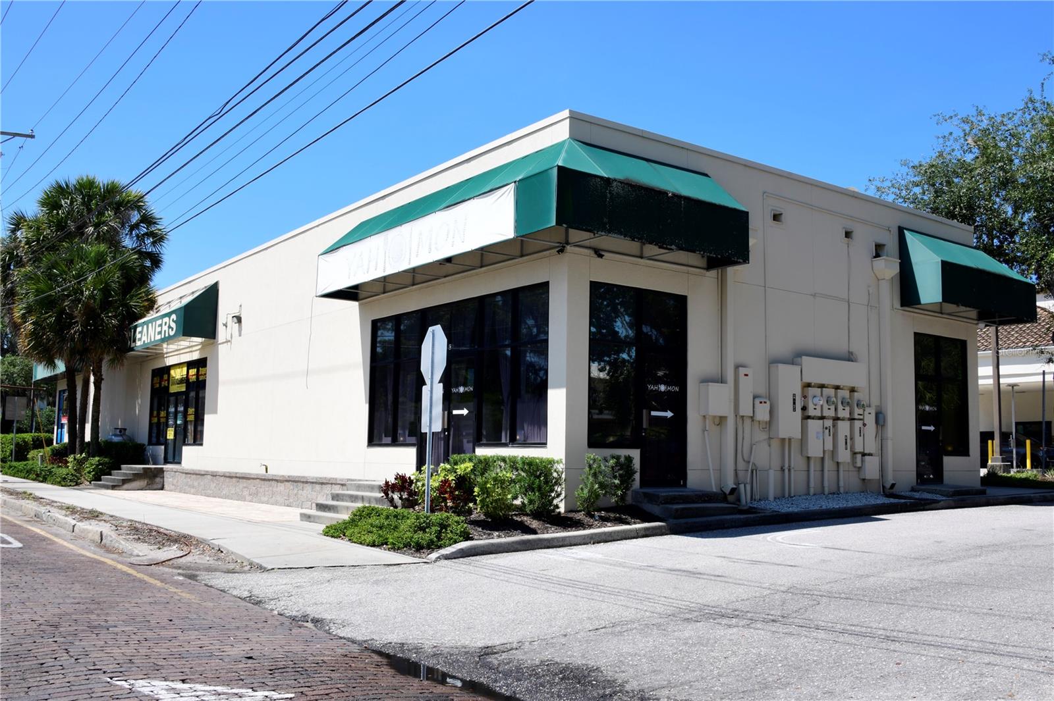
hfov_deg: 57.2
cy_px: 350
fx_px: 966
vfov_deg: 39.9
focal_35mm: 33
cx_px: 527
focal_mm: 28
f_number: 16
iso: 100
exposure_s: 1/40
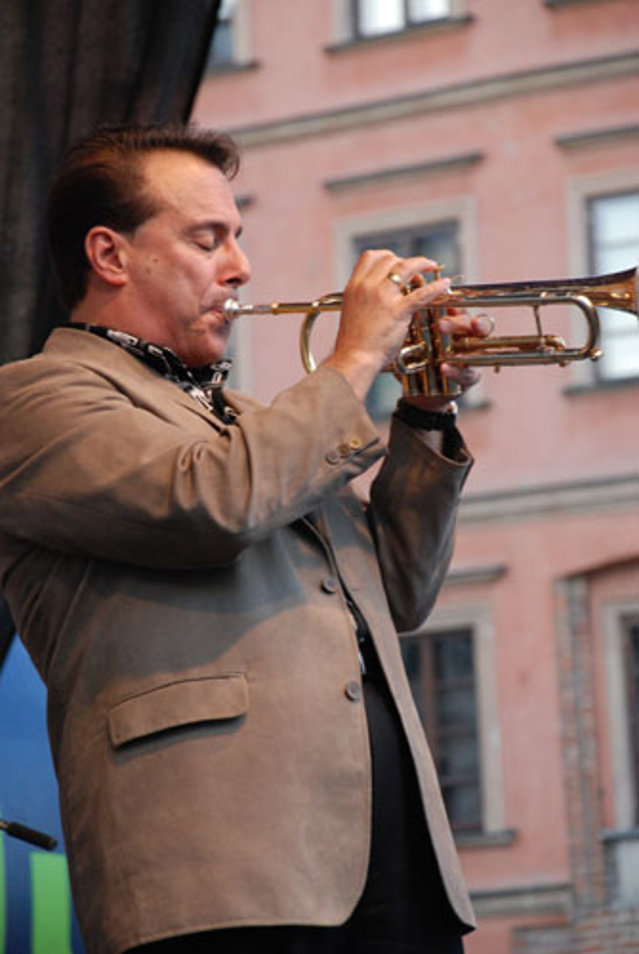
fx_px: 4179
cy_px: 477
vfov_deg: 13.0
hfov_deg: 8.7
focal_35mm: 158
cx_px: 320
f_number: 5.6
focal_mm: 105
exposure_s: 1/30
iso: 1000
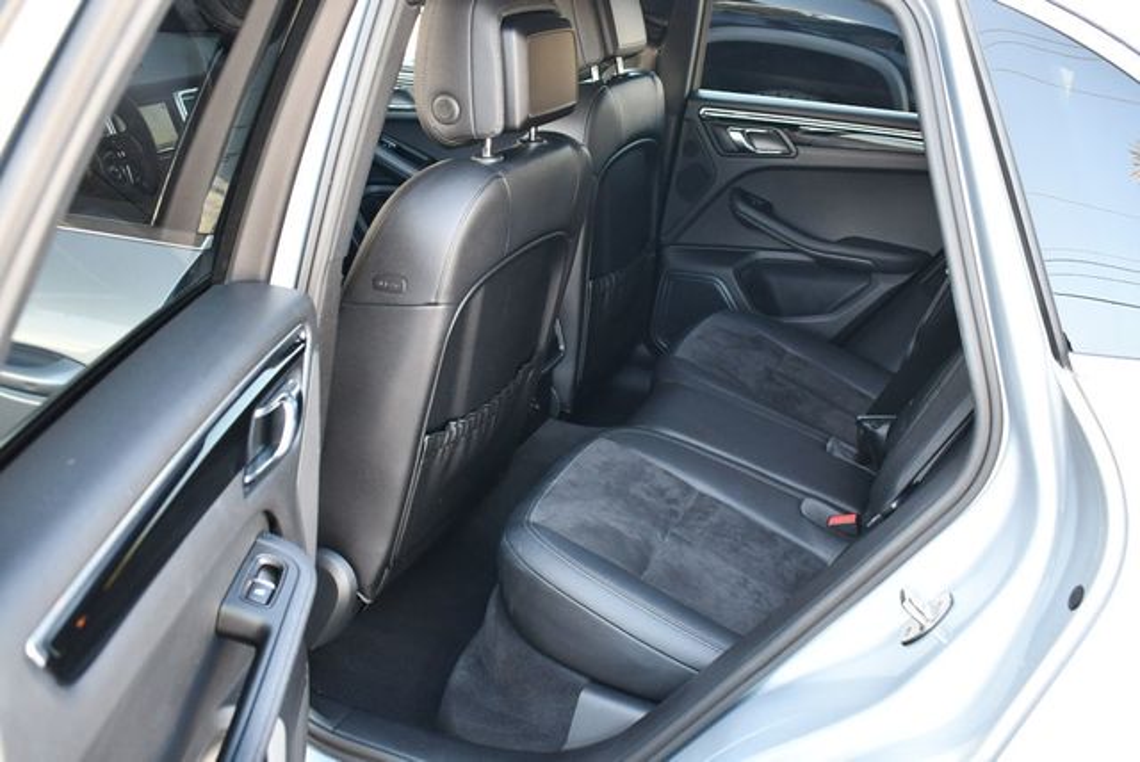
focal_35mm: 36
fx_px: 1141
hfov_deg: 53.1
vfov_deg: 36.9
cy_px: 381
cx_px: 570
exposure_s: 1/125
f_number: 3.5
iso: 1100
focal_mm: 18
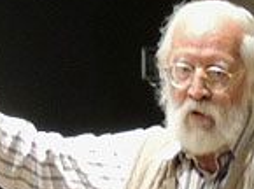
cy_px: 134
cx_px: 184
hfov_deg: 7.0
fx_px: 2086
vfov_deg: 5.2
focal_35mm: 285
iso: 800
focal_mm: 16
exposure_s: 1/15
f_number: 4.1
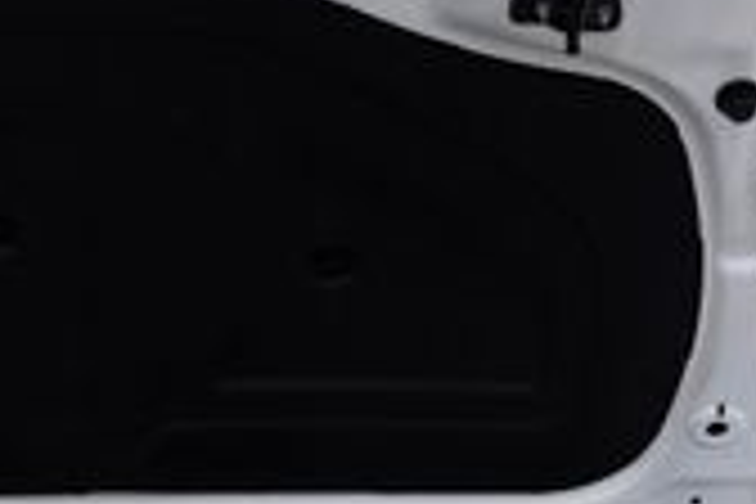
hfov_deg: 12.3
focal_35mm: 165
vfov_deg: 8.0
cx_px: -9
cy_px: 927
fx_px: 3465
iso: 100
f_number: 5
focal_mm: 27
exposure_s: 1/100
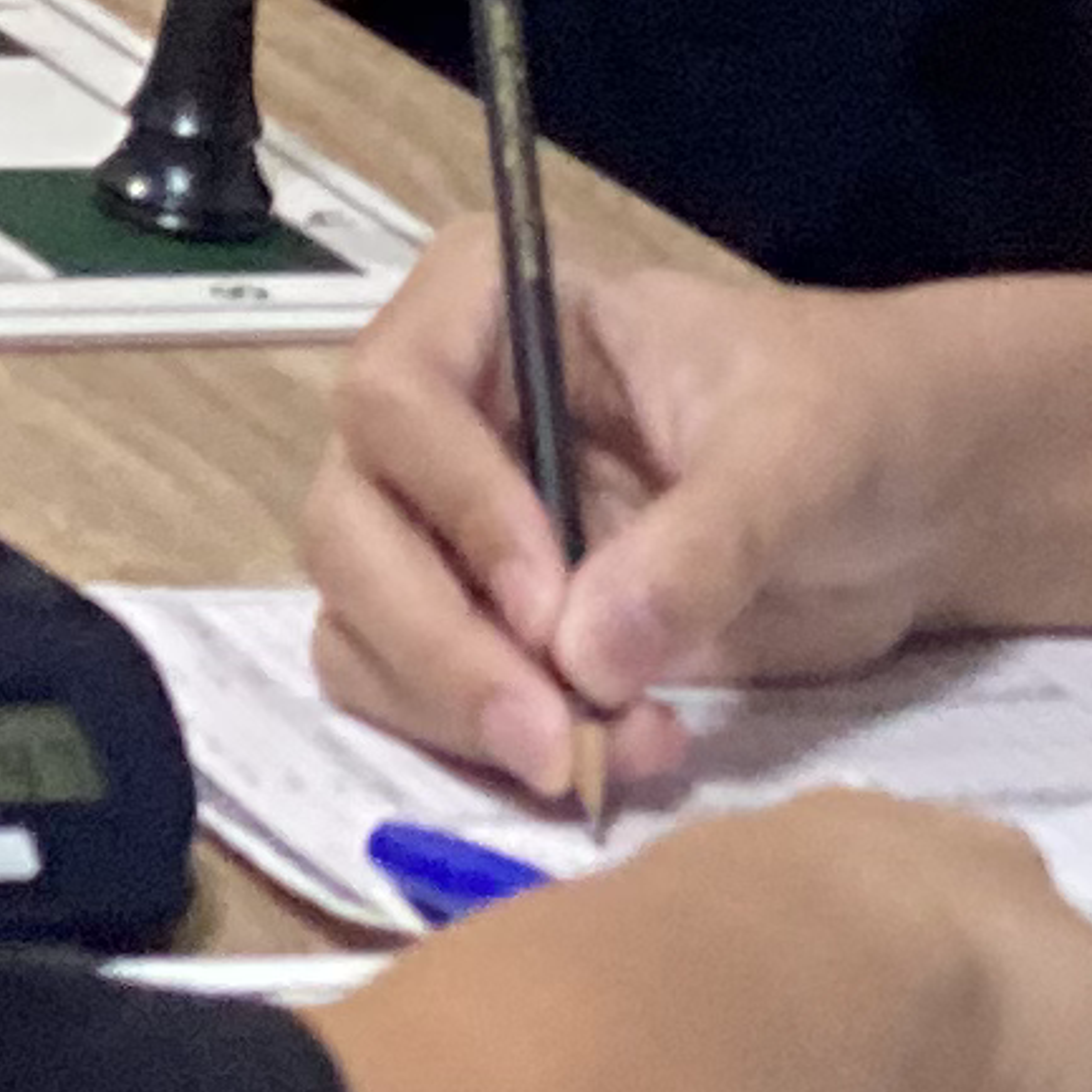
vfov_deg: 4.0
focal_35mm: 428
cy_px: -1821
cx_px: -777
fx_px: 15275
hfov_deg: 4.1
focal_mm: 6
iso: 250
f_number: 2
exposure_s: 1/33
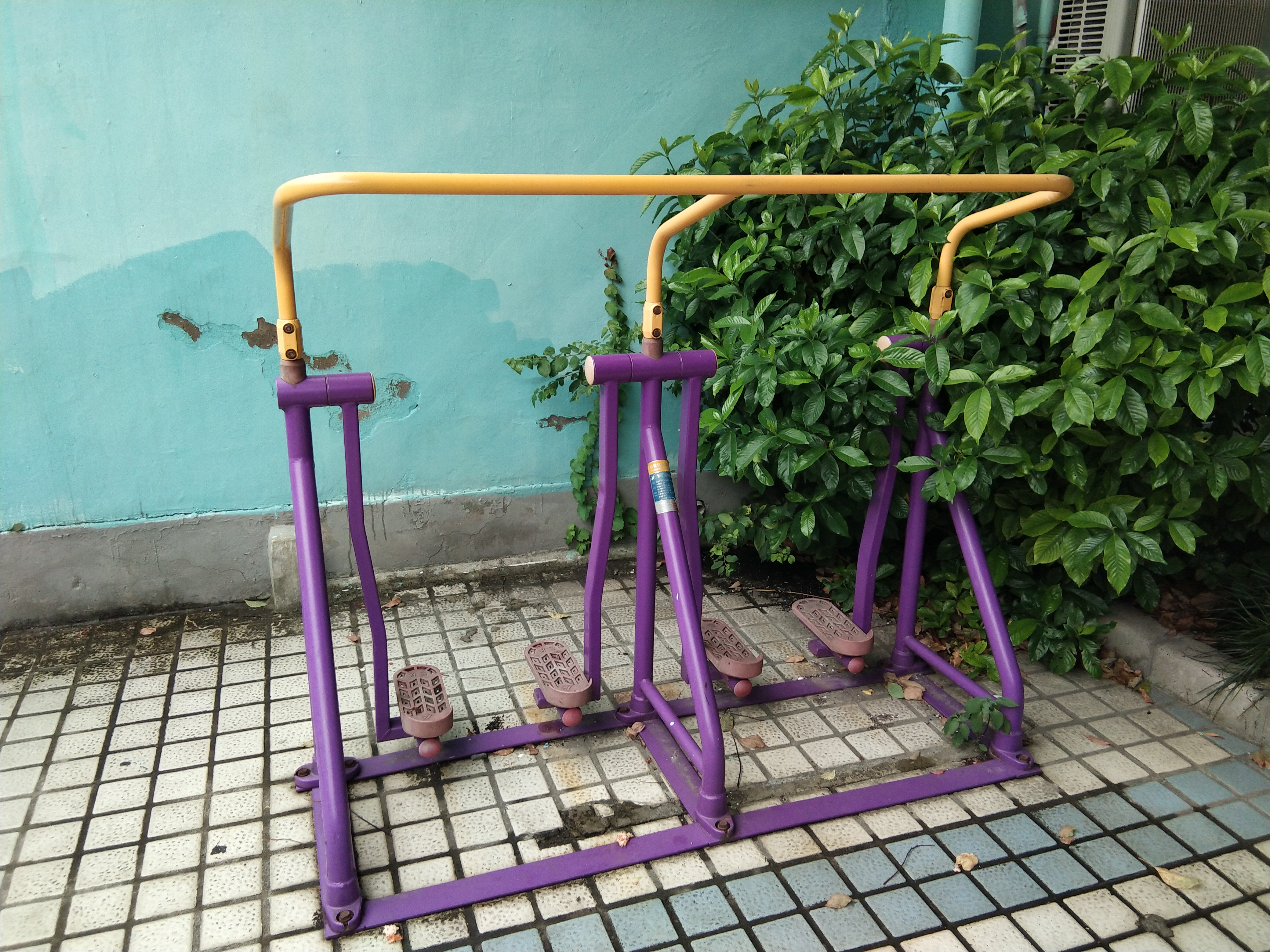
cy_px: 476
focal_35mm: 31
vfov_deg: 45.4
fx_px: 1137
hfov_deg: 58.4
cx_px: 635
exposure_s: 1/100
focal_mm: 3.69
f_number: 2.2
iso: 80
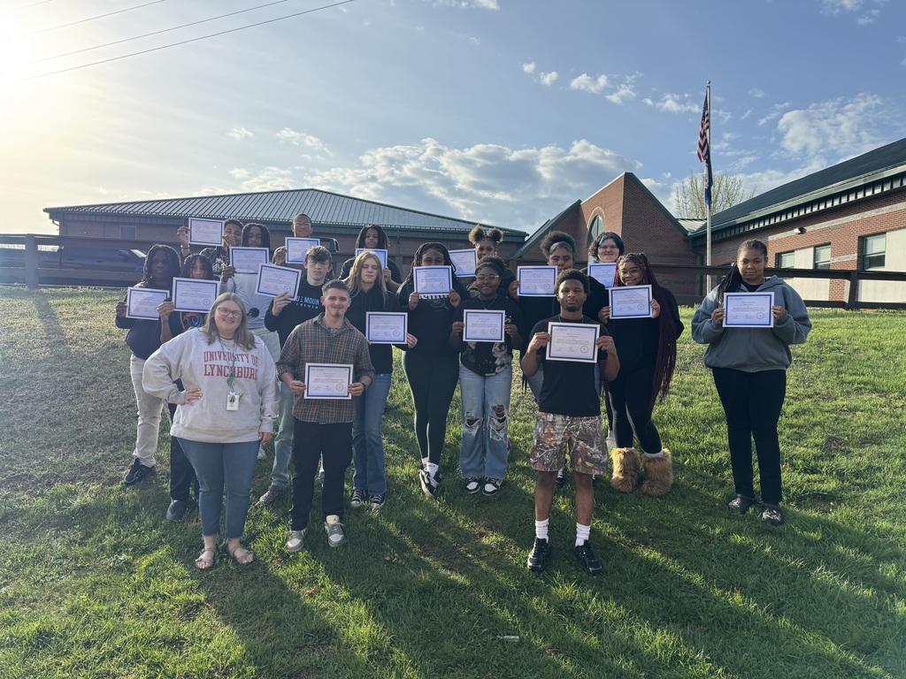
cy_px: 340
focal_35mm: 24
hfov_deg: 71.6
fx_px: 628
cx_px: 453
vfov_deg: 56.8
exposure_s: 1/2252
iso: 80
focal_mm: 6.76
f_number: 1.78
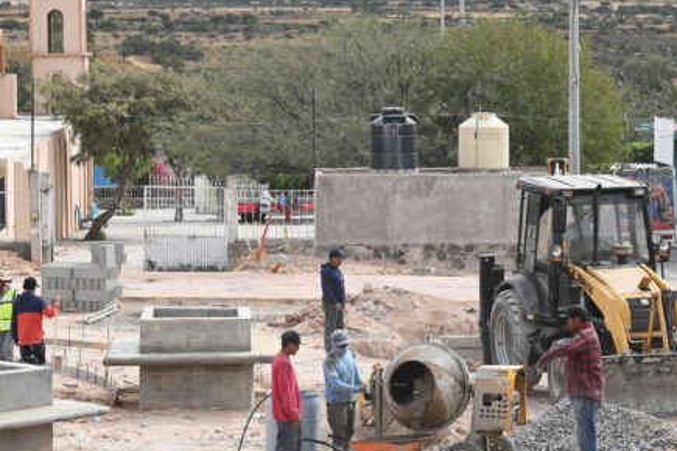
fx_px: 2407
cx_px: 299
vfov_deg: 10.7
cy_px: 237
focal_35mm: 128
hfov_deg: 16.0
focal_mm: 58
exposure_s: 1/200
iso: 100
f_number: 7.1
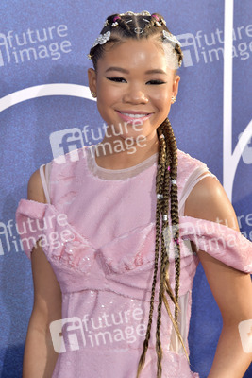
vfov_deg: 15.2
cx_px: 126
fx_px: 1416
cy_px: 189
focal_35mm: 135
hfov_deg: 10.2
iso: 125
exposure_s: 1/250
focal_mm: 135
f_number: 7.1
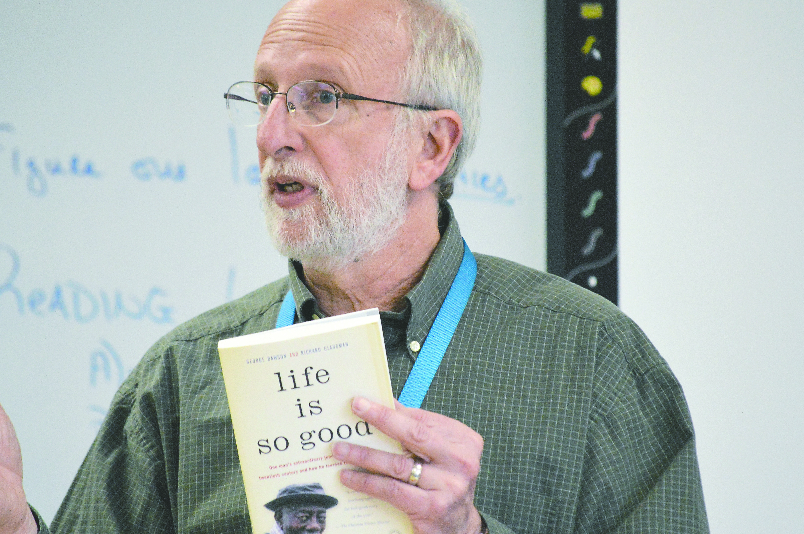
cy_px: 279
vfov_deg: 4.4
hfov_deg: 6.7
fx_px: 6908
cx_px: 368
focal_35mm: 310
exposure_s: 1/320
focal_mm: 165
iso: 3200
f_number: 5.3
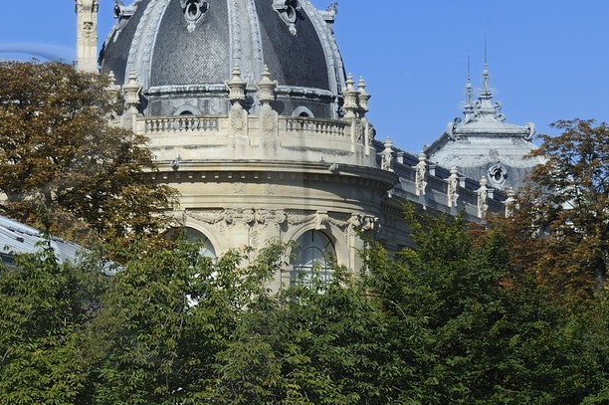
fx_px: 3313
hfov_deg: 10.3
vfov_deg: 7.0
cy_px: 209
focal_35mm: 196
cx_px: -106
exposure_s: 1/200
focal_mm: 75
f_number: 13
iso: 200
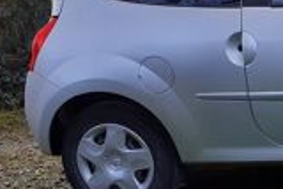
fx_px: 661
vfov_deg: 16.2
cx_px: 373
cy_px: 155
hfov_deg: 21.7
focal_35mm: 84
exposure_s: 1/328
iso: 40
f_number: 1.9
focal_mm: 3.6
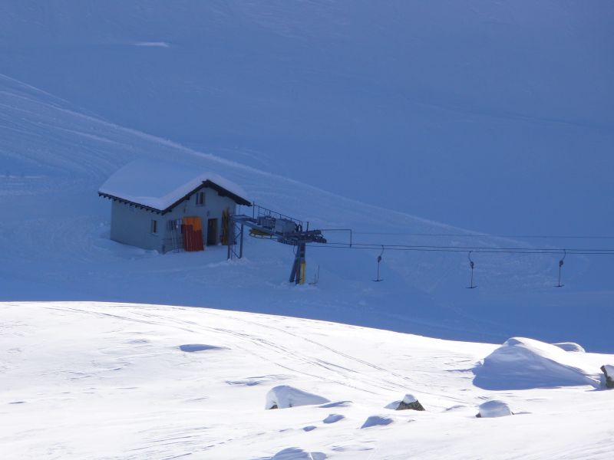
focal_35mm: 420
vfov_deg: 3.5
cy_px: 230
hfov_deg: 4.7
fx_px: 7450
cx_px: 307
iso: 100
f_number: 7.1
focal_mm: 88.8
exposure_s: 1/400
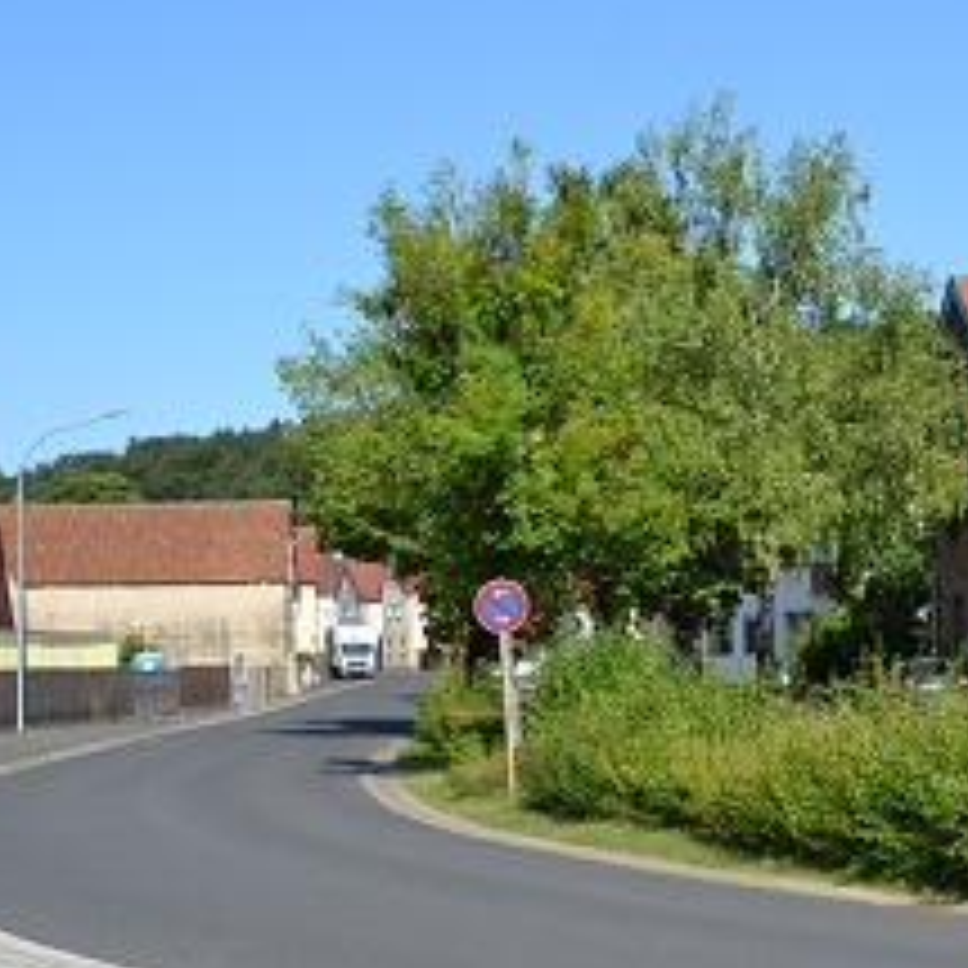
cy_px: 520
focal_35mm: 74
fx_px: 2341
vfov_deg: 23.4
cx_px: 810
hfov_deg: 22.9
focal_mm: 30
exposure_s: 1/250
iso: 100
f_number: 8
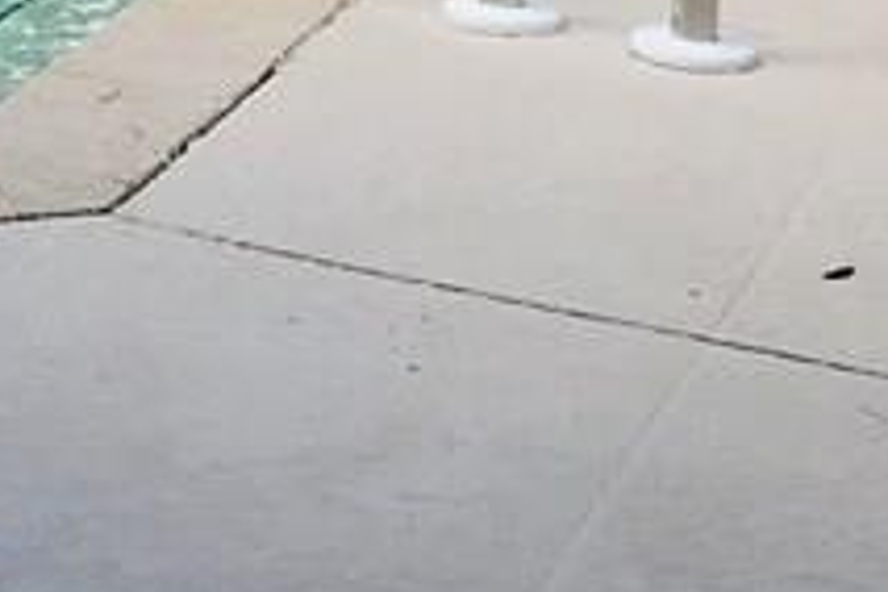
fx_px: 3576
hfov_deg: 11.8
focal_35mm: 145
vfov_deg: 8.8
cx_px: -1180
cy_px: -690
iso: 25
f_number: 2.2
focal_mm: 4.15
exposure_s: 1/194
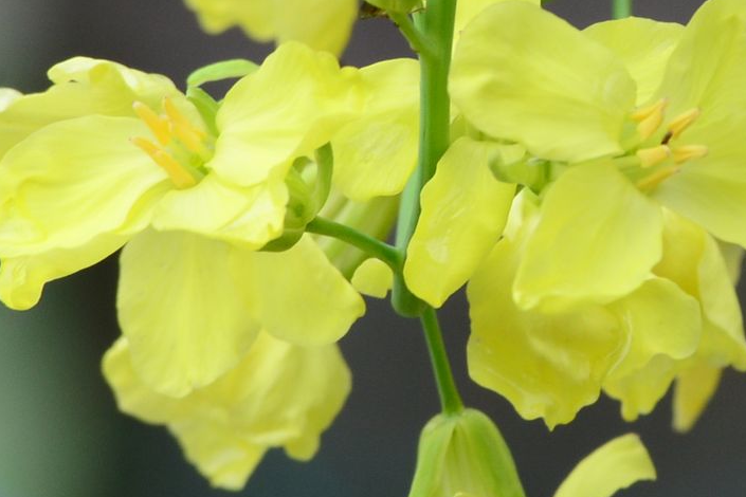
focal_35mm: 1569
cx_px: 754
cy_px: 86
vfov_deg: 0.9
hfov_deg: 1.3
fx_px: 32511
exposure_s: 1/125
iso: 640
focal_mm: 400
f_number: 14
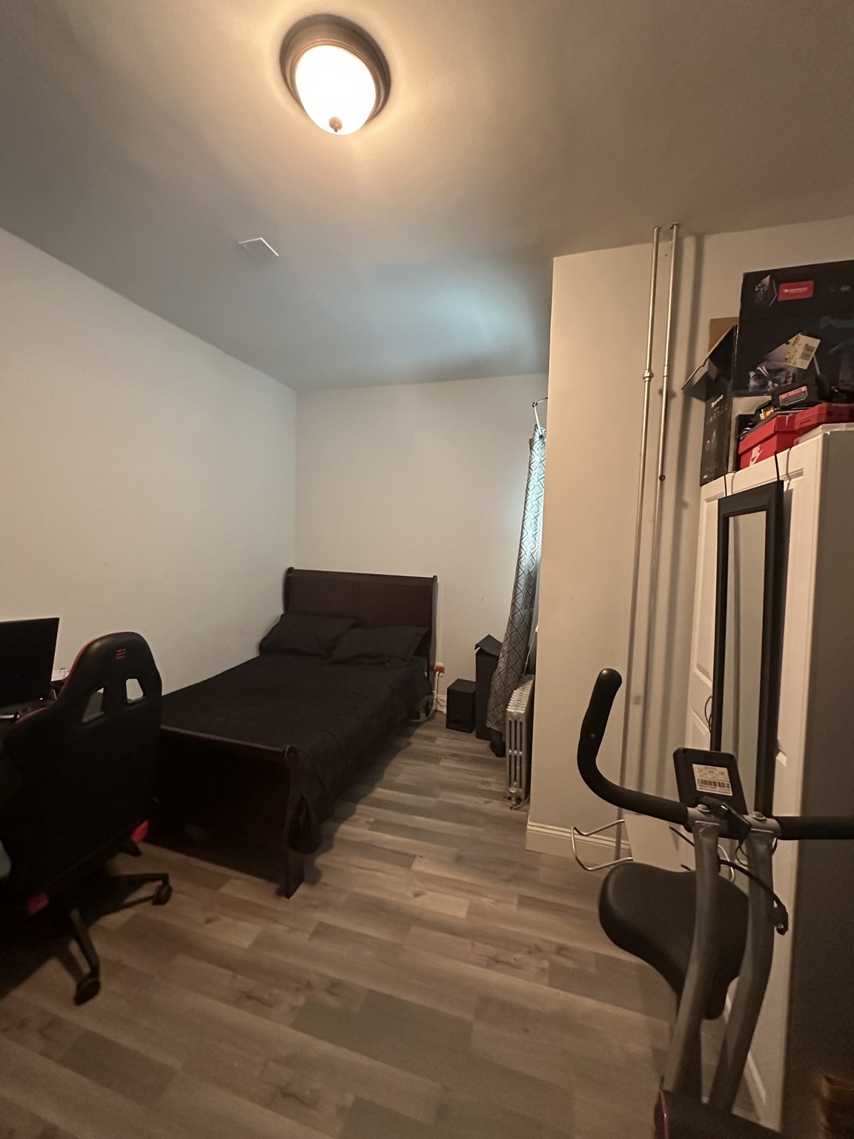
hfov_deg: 85.7
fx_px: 461
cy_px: 570
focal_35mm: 14
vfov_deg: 102.1
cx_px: 427
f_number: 2.2
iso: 800
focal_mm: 2.22
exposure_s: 1/60
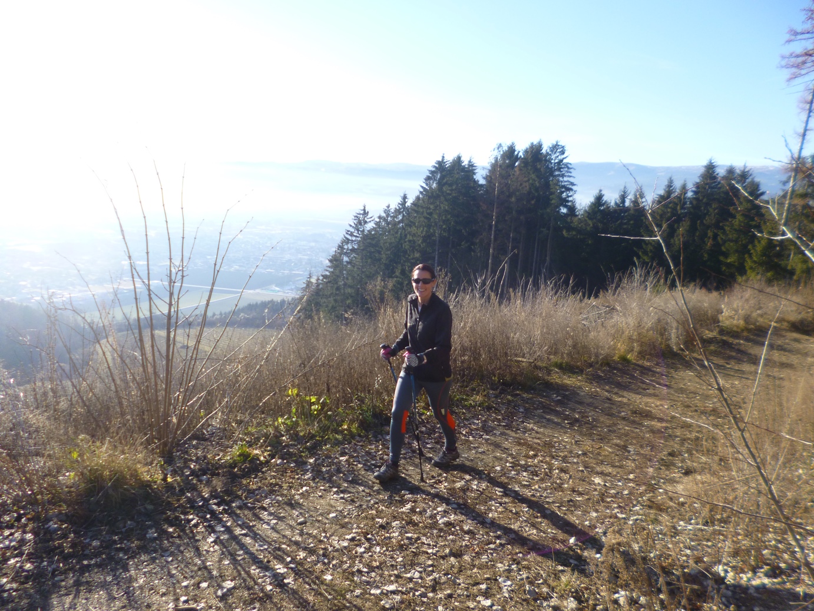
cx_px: 407
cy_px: 306
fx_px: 564
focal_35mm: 24
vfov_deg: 56.8
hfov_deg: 71.6
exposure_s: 1/500
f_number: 2.5
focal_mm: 4.3
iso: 100
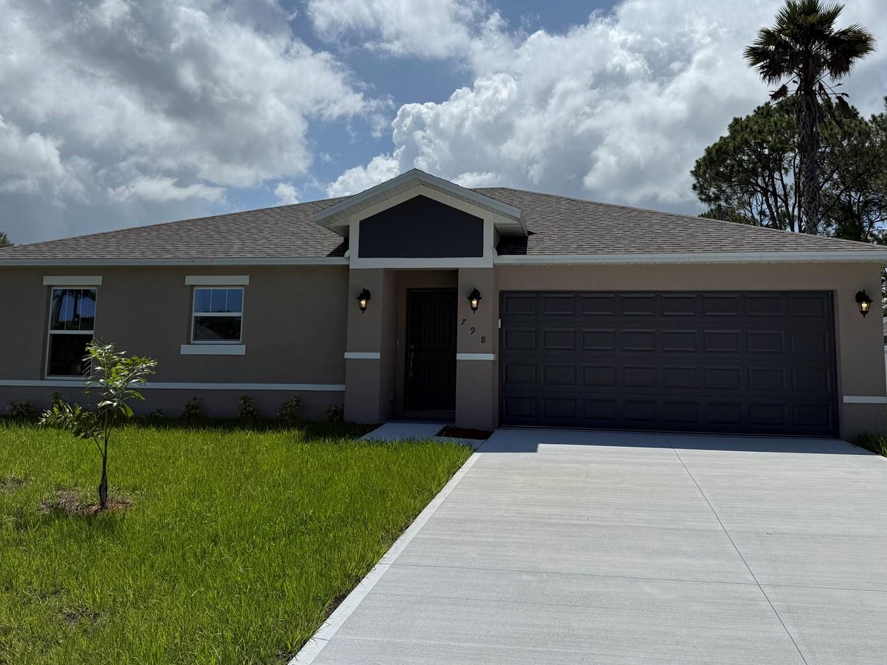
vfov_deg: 46.6
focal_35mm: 30
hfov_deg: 60.0
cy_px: 279
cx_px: 450
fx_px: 769
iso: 80
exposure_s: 1/14286
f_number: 1.78
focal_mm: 6.76
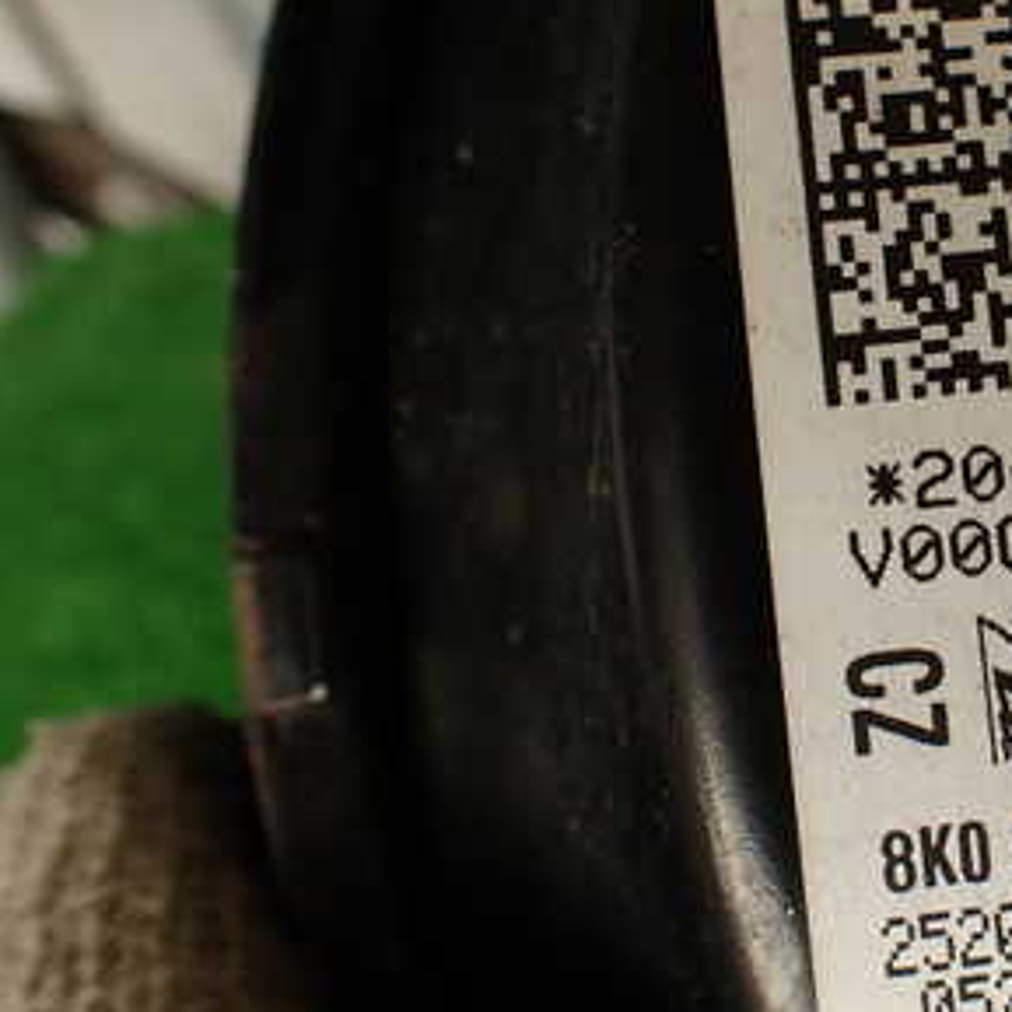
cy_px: 469
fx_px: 1819
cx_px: 1047
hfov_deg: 28.8
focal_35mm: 55
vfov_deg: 31.1
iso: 100
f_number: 3.2
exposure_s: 1/60
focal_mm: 5.4
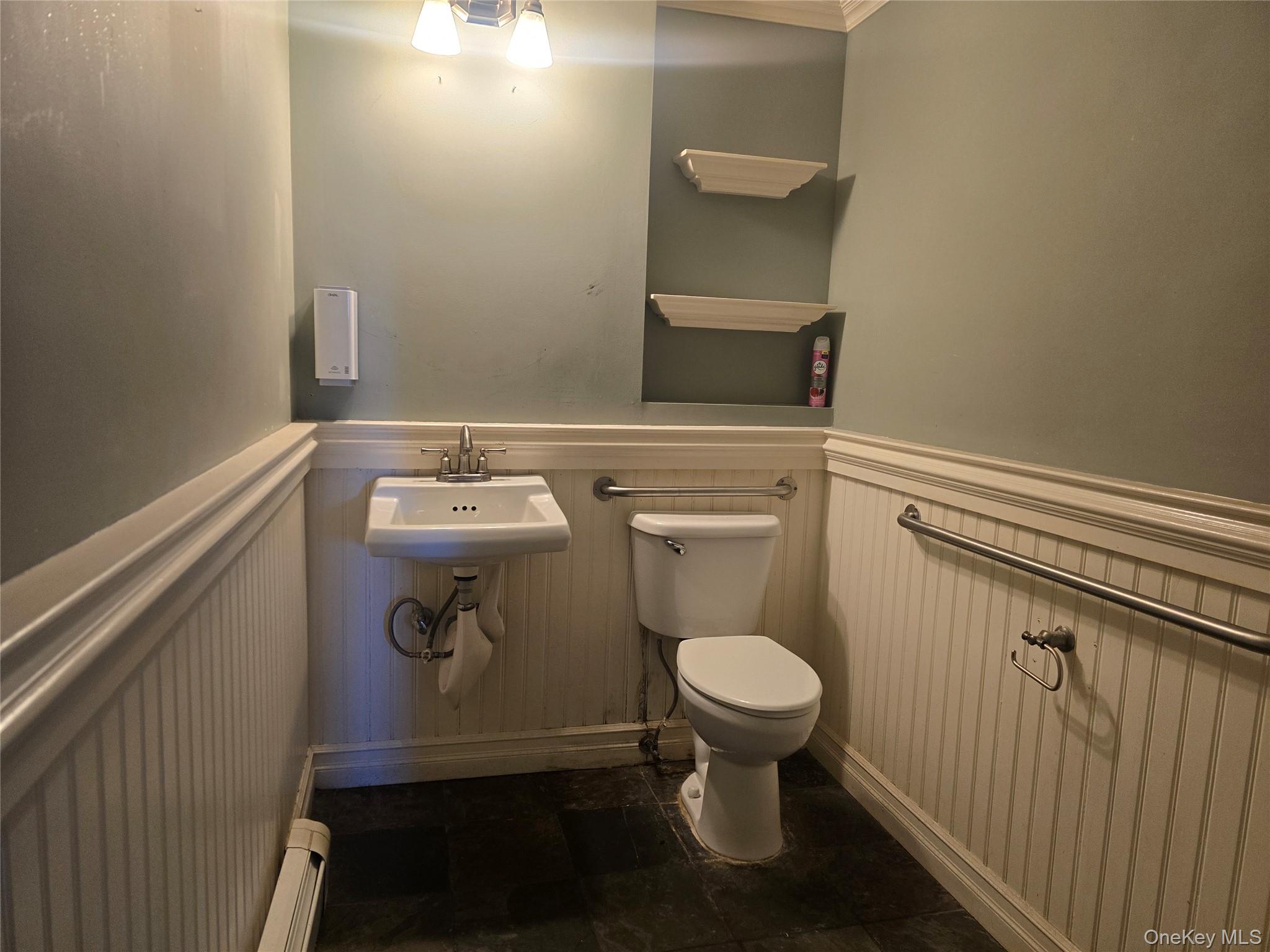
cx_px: 635
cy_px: 476
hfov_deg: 73.9
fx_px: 844
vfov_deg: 58.9
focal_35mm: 23
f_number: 1.7
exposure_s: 1/120
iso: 250
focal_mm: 6.3
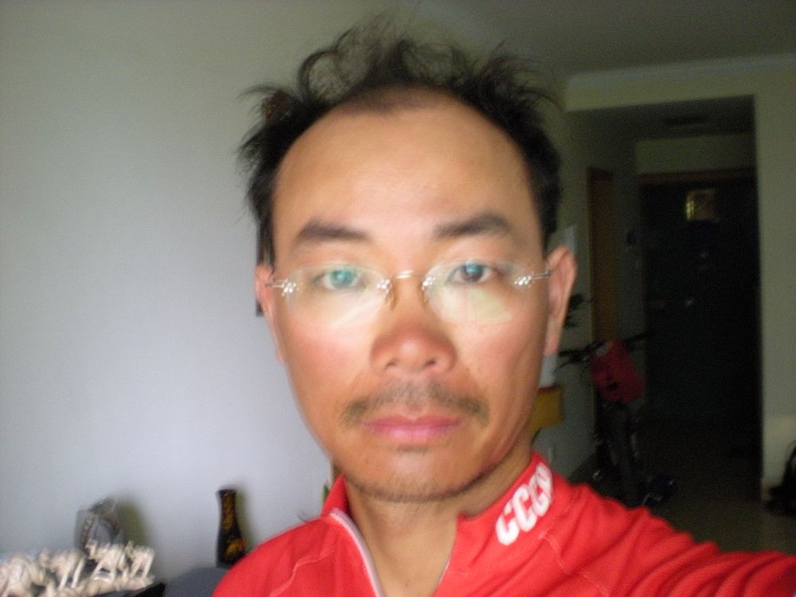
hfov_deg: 49.0
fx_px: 874
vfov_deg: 37.7
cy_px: 298
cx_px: 398
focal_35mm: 38
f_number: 3.1
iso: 414
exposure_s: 1/8
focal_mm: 6.3
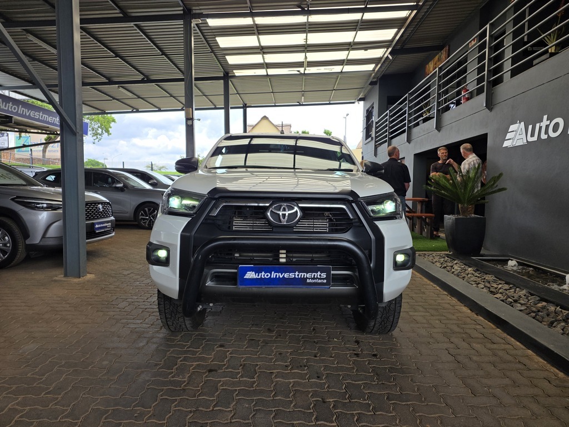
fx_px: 378
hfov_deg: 73.9
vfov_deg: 58.9
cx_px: 284
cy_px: 214
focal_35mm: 23
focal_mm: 6.25
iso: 80
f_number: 1.7
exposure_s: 1/2953
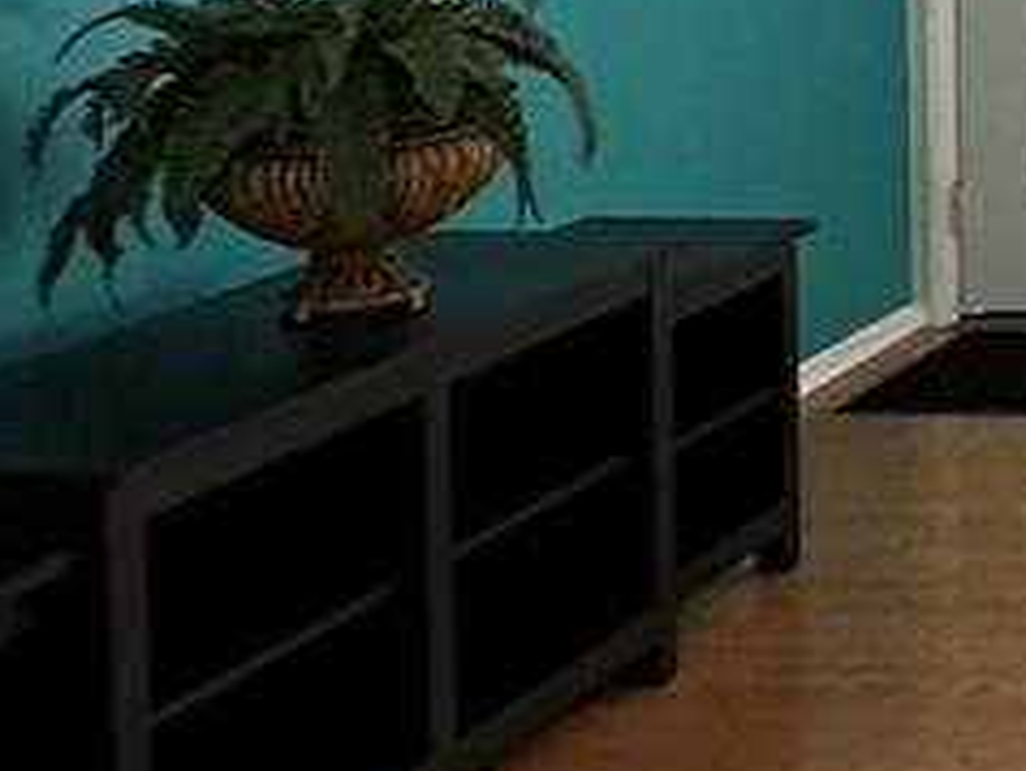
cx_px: 2022
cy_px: -233
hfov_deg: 16.3
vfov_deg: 15.0
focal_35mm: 94
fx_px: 2789
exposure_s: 1/120
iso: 160
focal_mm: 2.22
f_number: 2.2
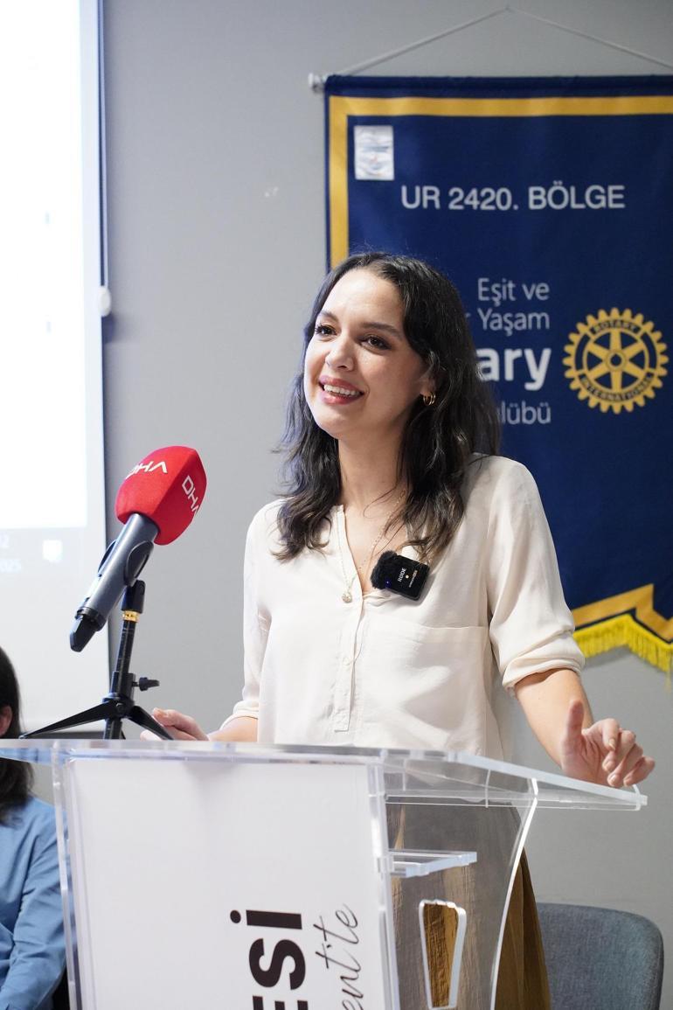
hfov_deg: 18.2
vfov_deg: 27.0
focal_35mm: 75
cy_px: 505
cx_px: 336
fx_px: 2103
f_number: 5.6
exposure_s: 1/80
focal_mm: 75
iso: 12800
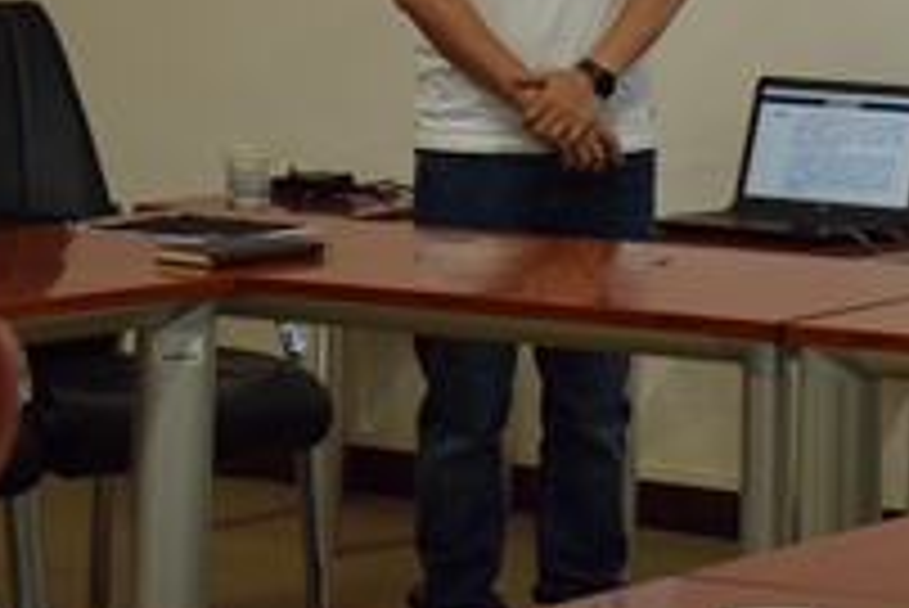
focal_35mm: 169
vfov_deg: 8.0
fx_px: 4270
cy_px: -225
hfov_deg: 12.0
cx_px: 936
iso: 450
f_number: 4.8
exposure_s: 1/60
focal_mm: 38
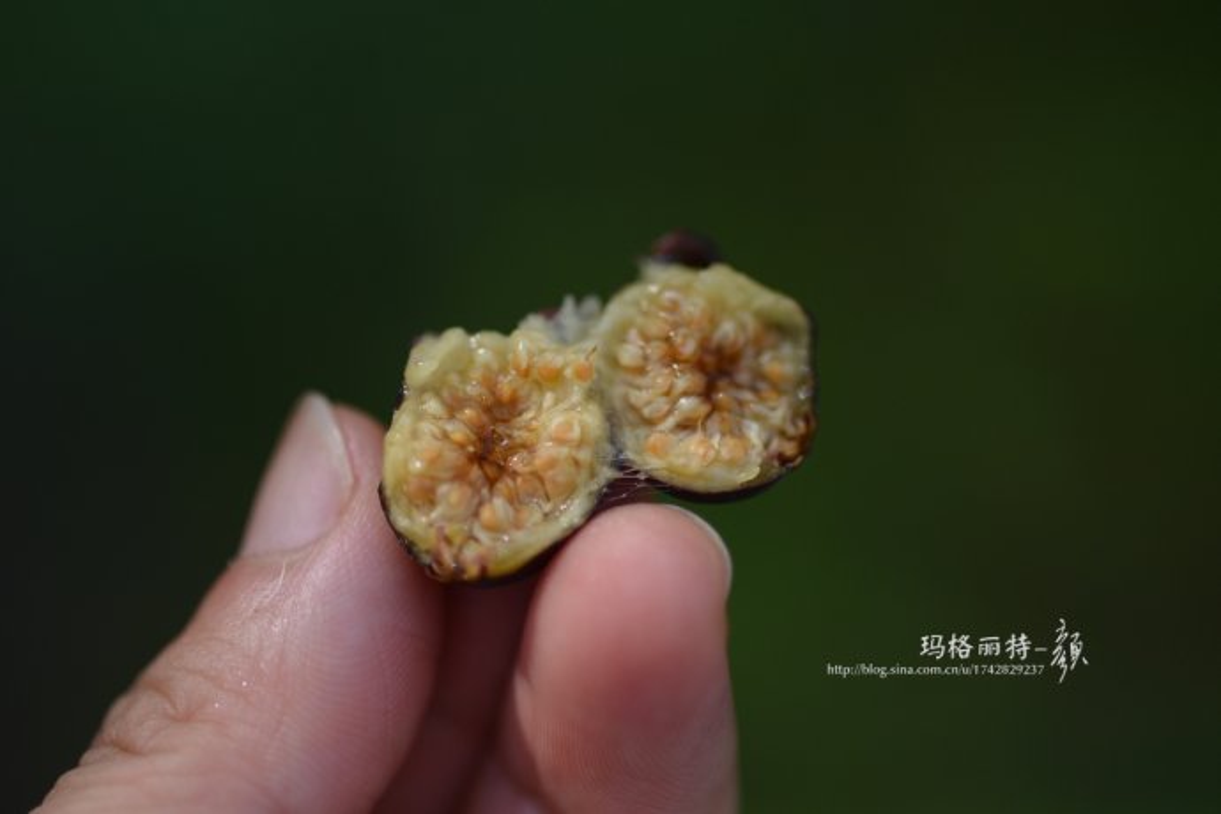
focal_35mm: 105
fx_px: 3561
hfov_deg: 19.5
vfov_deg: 13.0
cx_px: 610
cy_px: 407
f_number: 4
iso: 500
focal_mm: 105
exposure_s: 1/4000
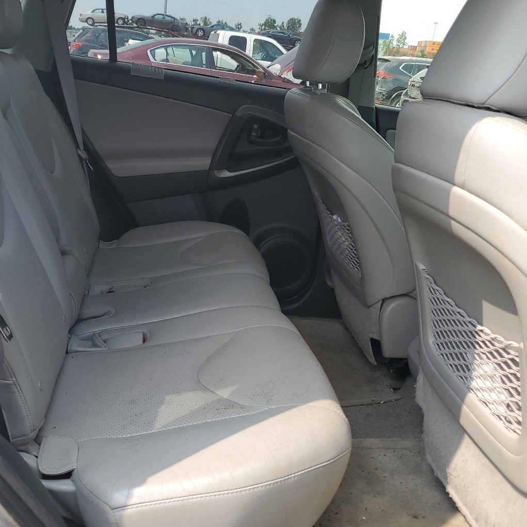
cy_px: 223
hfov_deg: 45.9
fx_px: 620
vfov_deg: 45.9
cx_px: 223
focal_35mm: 36
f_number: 1.5
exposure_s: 1/714
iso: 50
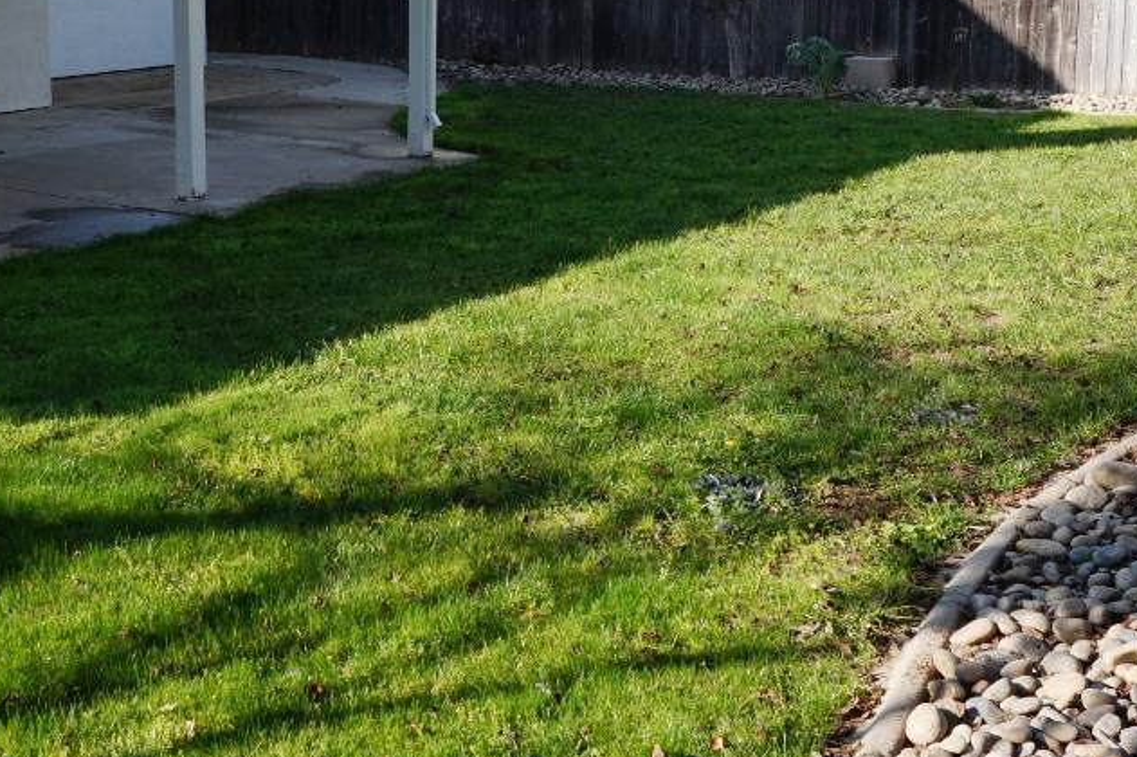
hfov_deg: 34.9
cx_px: 435
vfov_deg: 23.6
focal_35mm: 57
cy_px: 213
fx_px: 1799
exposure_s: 1/80
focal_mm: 16
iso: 100
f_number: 10
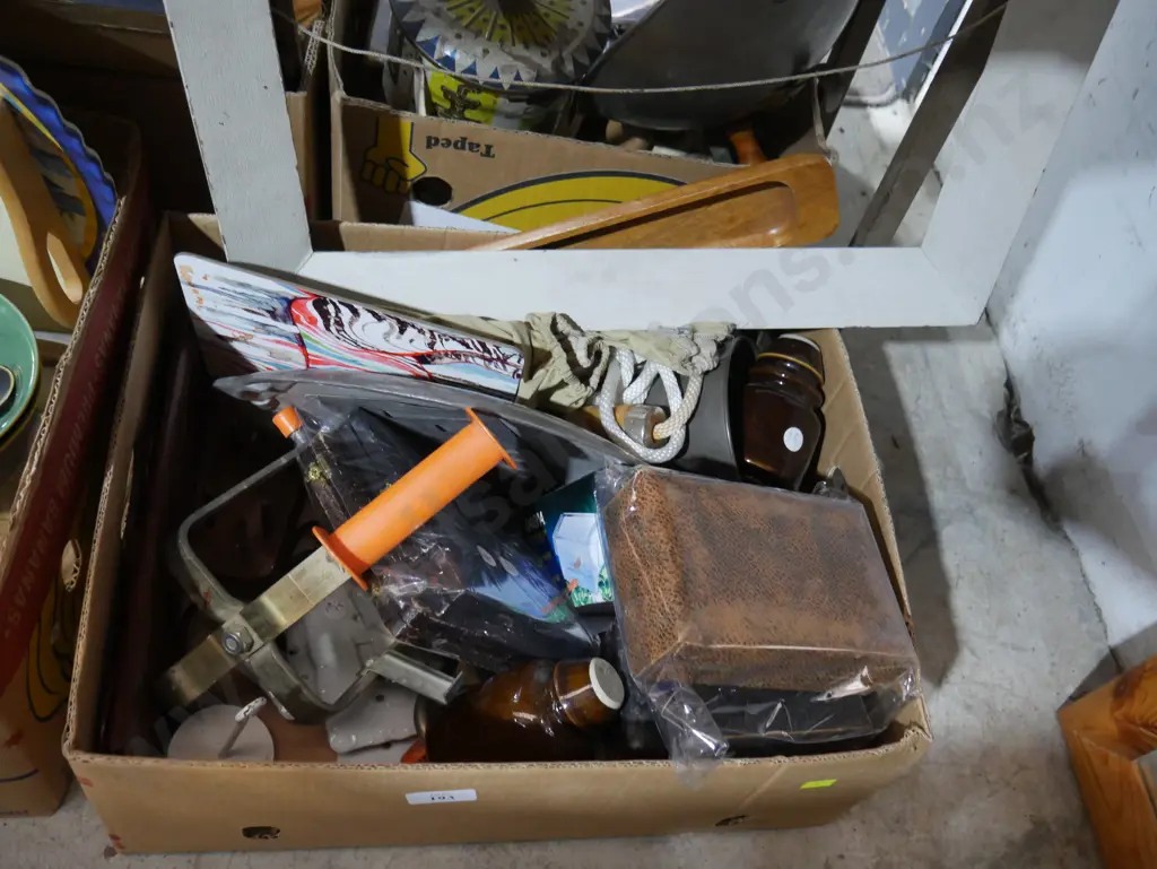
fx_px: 1070
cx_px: 578
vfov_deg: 44.2
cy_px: 434
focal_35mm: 32
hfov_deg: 56.8
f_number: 3.6
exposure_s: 1/60
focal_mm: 16
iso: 2000
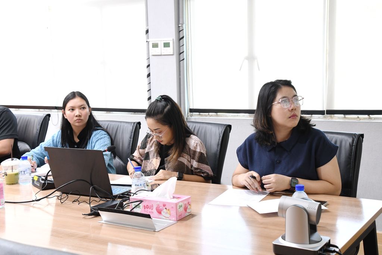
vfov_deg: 28.1
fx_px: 509
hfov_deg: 41.1
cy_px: 128
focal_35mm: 48
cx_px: 191
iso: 1600
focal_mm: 32
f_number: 5.6
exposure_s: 1/50
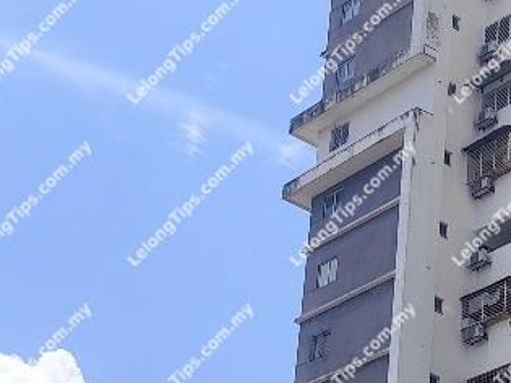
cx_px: 739
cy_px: 351
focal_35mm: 86
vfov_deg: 16.9
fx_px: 1269
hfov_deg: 20.0
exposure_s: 1/1400
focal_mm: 6.14
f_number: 1.65
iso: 50
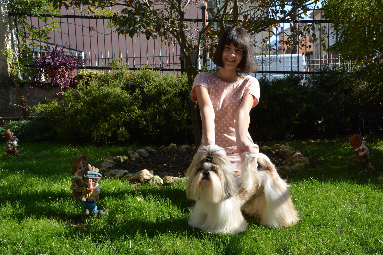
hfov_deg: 41.5
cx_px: 195
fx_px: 505
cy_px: 125
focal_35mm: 48
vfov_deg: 28.4
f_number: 8
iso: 200
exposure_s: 1/250
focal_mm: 31
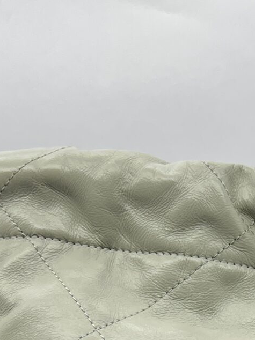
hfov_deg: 13.4
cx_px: 371
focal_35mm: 105
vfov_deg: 17.3
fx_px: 1032
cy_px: 478
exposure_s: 1/100
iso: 64
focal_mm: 5.7
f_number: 1.5
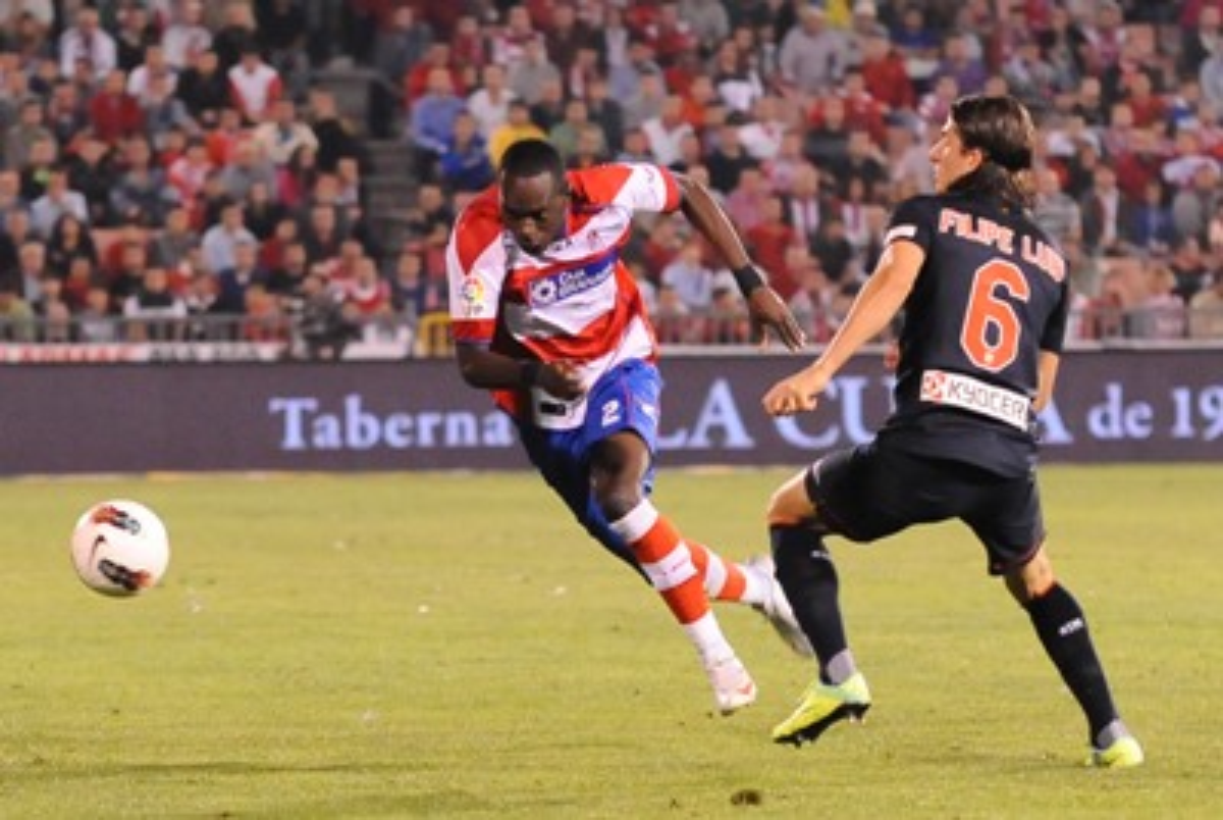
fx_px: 4933
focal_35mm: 145
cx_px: 612
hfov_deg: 14.1
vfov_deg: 9.5
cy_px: 410
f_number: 4
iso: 5000
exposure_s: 1/500
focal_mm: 145
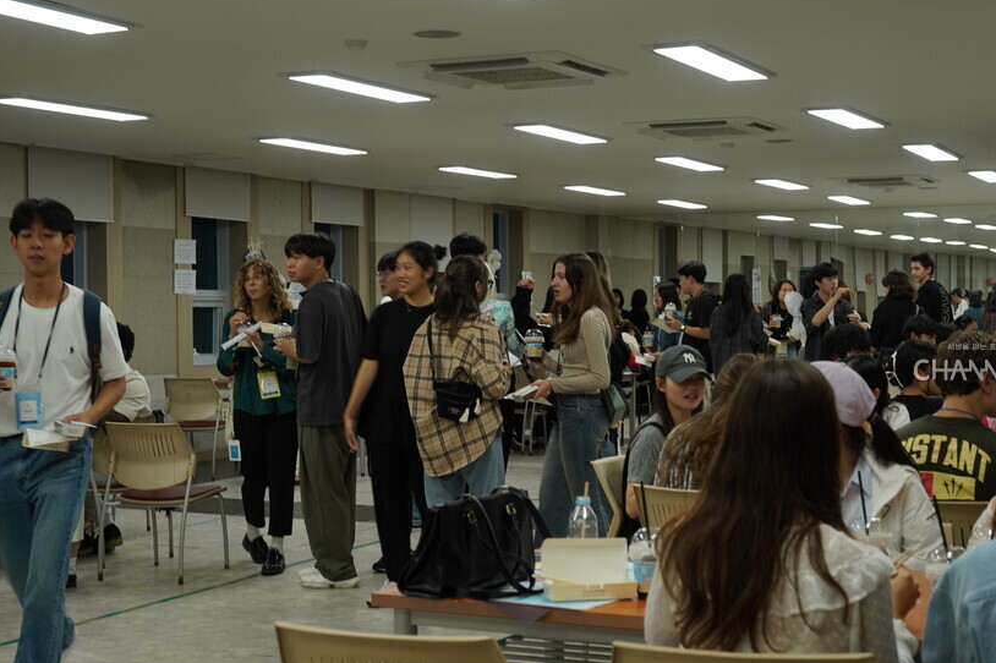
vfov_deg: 23.0
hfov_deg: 33.9
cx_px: 565
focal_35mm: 59
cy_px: 344
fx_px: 1632
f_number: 5.6
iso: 400
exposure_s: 1/60
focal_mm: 50
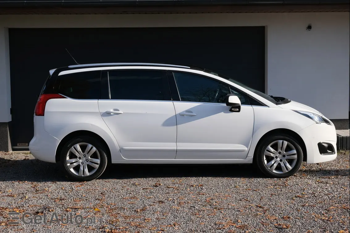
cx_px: 175
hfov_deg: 32.9
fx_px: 593
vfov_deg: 22.3
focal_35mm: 61
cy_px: 116
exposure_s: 1/450
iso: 320
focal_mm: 40.7
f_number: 8
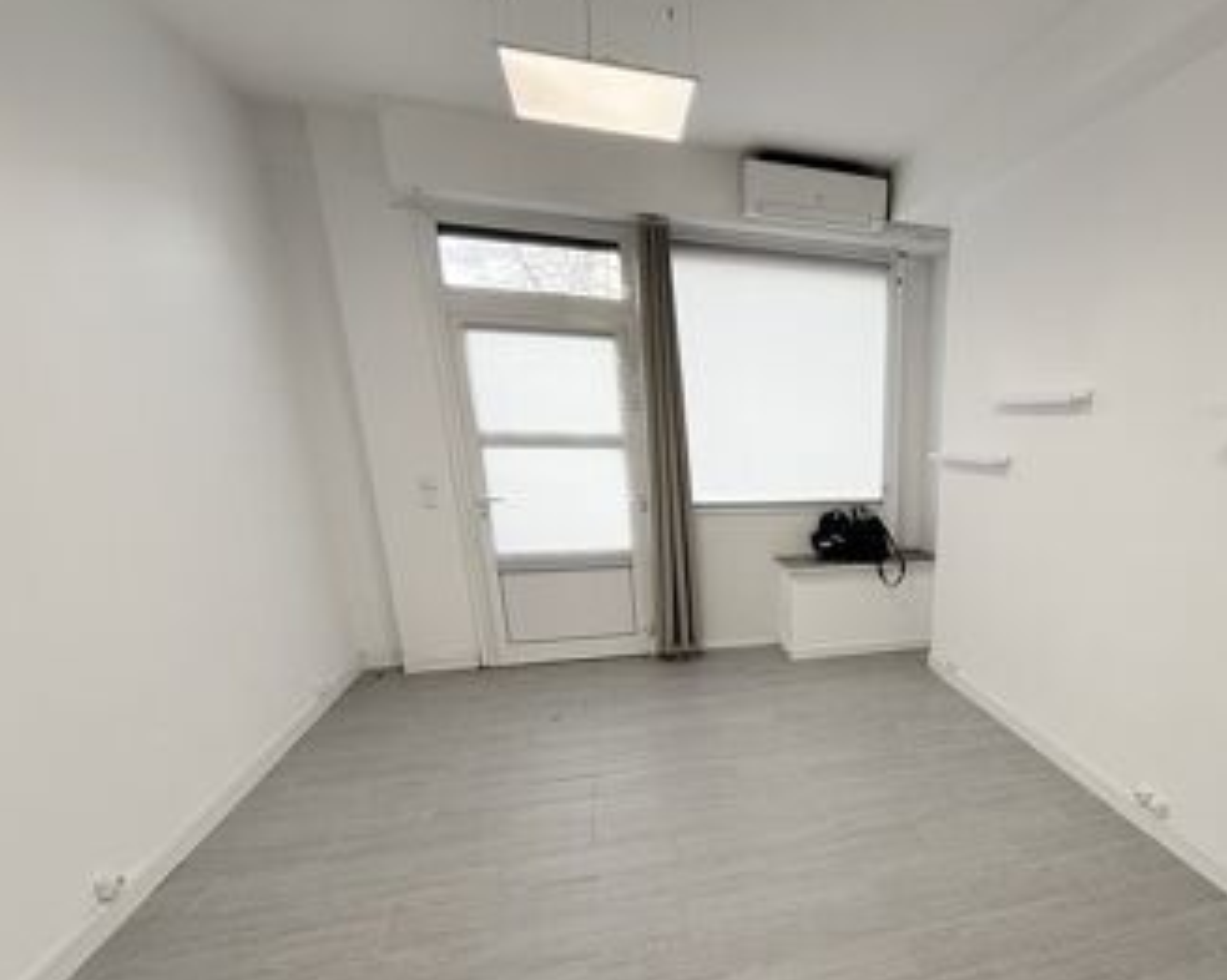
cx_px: 887
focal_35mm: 20
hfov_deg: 75.8
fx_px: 726
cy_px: 647
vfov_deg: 66.4
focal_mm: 2.22
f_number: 2.2
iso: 80
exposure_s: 1/100
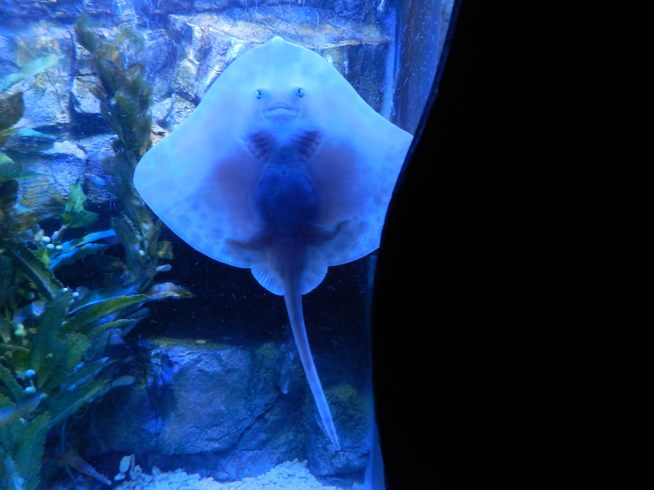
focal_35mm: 23
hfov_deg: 73.9
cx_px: 327
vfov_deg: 58.9
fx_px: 435
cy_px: 245
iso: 400
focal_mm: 4
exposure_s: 1/13
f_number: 3.4
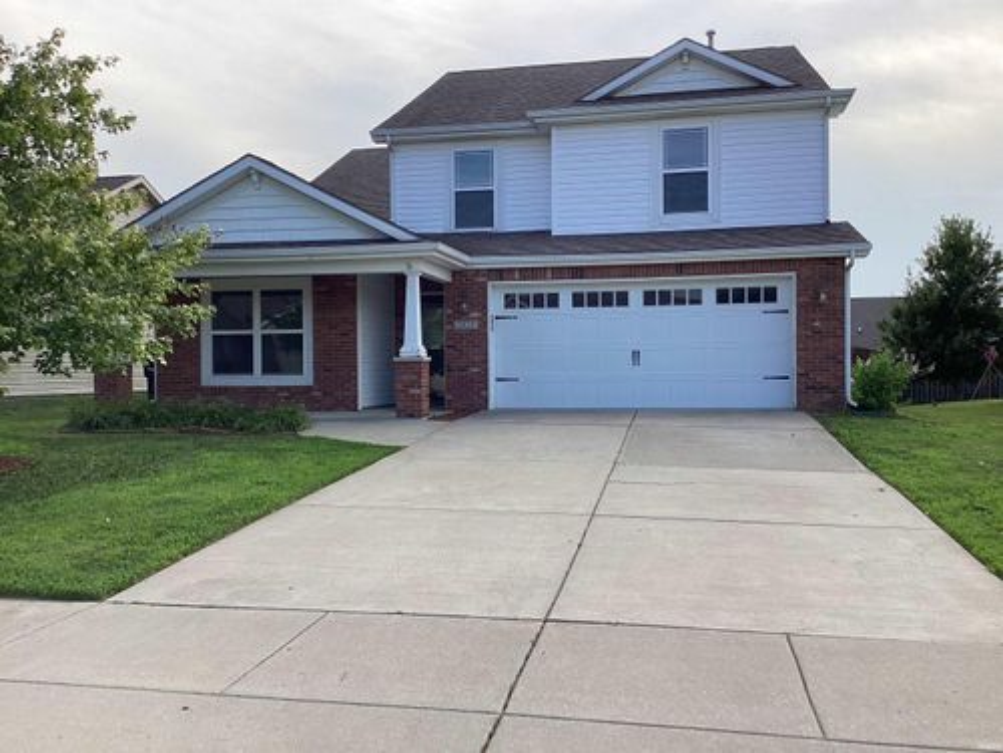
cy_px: 376
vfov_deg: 45.4
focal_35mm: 31
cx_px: 502
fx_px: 898
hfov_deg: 58.4
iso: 25
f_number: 2.4
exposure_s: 1/357
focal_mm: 3.3
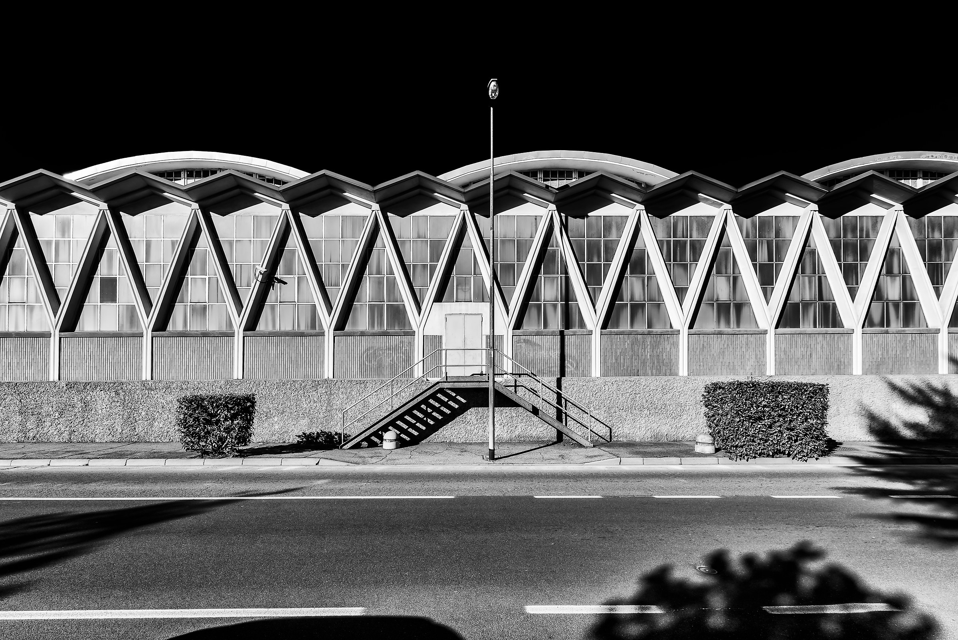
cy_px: 320
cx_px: 479
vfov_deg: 77.4
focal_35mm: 15
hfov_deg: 100.4
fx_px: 399
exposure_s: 1/100
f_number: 16
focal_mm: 15
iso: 100
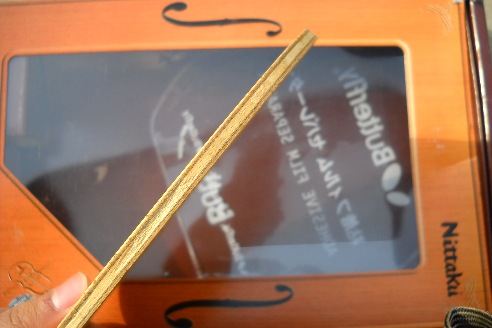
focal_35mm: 43
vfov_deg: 31.2
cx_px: 247
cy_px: 154
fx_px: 588
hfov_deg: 45.4
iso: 64
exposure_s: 1/260
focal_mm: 6.72
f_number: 3.1
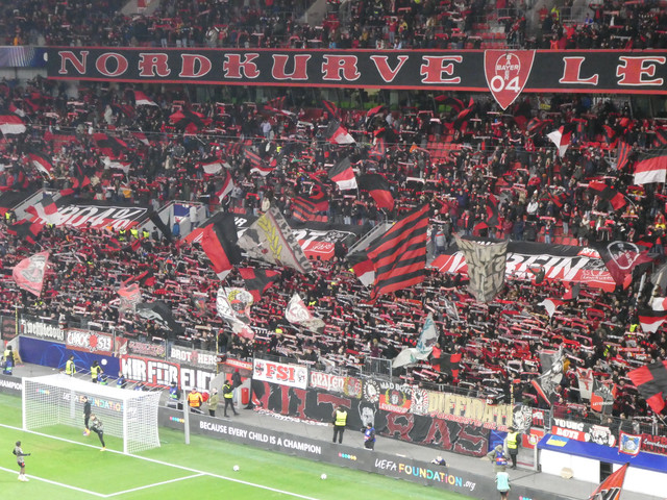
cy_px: 250
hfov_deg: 21.8
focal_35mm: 90
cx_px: 334
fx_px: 1734
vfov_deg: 16.4
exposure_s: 1/80
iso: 1250
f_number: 4.9
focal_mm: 16.1
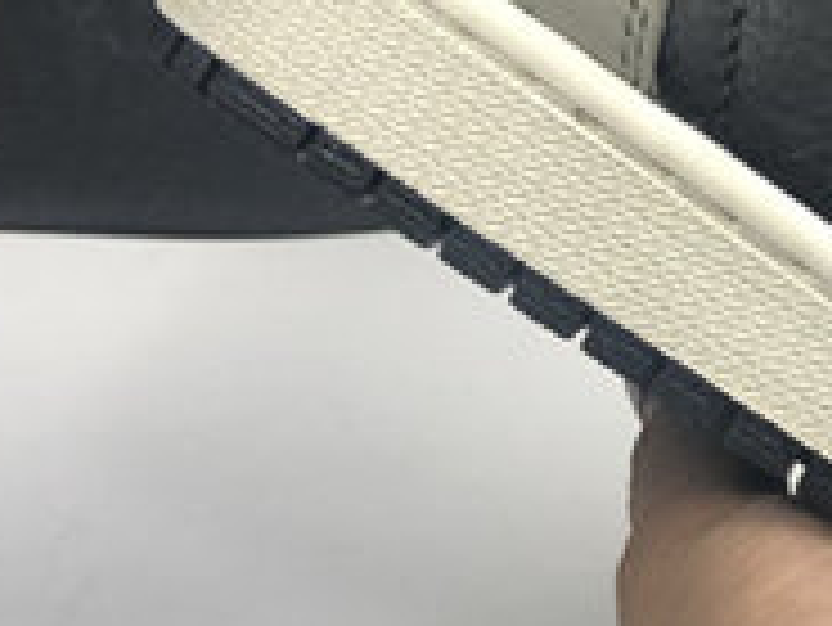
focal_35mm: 106
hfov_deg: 17.1
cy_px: 29
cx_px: 1183
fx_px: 2549
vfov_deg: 13.8
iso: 32
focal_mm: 4
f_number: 1.8
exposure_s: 1/33
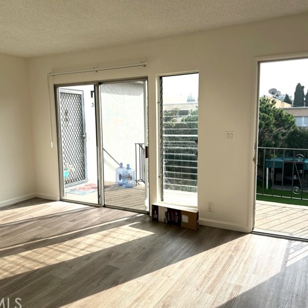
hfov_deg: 55.6
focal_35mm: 29
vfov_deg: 55.6
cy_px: 155
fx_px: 292
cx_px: 148
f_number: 1.78
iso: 100
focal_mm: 6.76
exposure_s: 1/3759
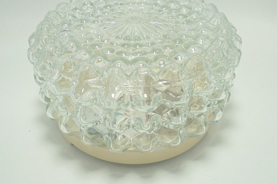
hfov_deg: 53.1
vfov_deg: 36.8
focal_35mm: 36
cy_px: 82
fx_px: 277
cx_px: 136
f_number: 4
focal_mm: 6.1
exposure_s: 1/125
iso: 100
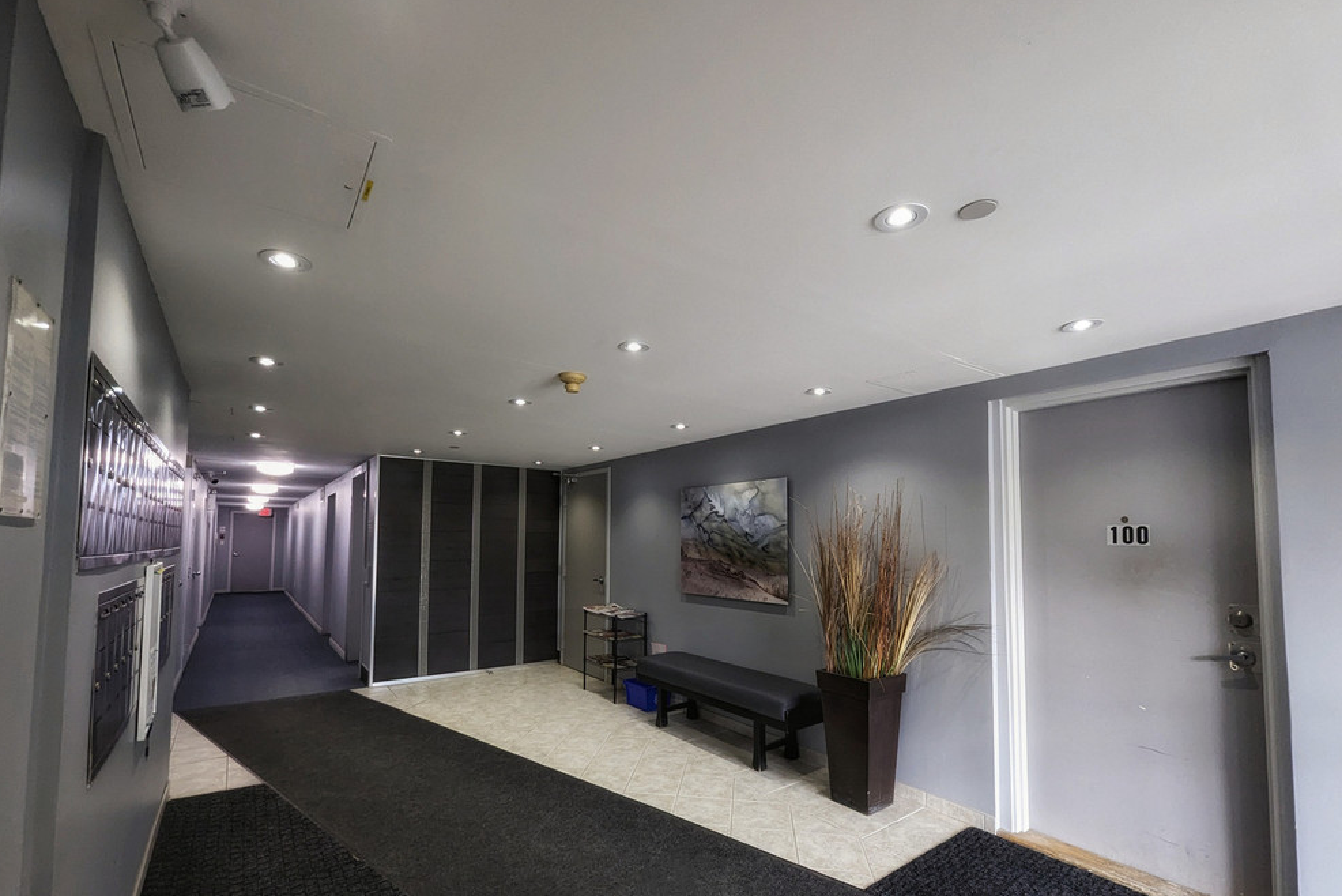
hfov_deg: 104.2
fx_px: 522
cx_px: 656
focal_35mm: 14
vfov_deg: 80.9
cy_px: 504
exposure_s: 1/120
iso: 361
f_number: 2.2
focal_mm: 1.95
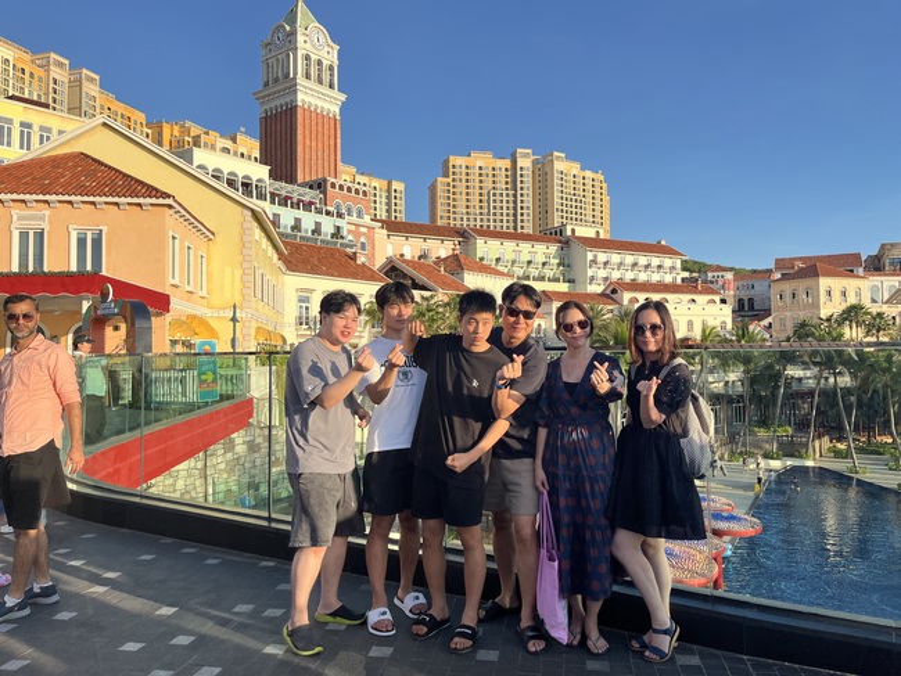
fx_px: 677
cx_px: 450
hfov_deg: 67.3
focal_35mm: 26
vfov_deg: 53.1
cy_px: 338
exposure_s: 1/2513
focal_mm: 5.1
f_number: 1.6
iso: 50
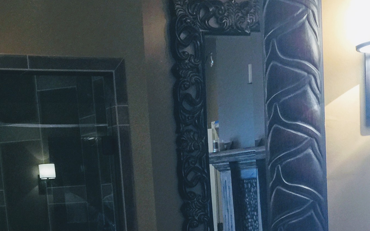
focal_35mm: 75
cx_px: 96
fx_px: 756
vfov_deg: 16.5
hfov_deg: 27.2
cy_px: 297
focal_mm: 4.15
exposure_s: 1/15
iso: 64
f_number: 2.2
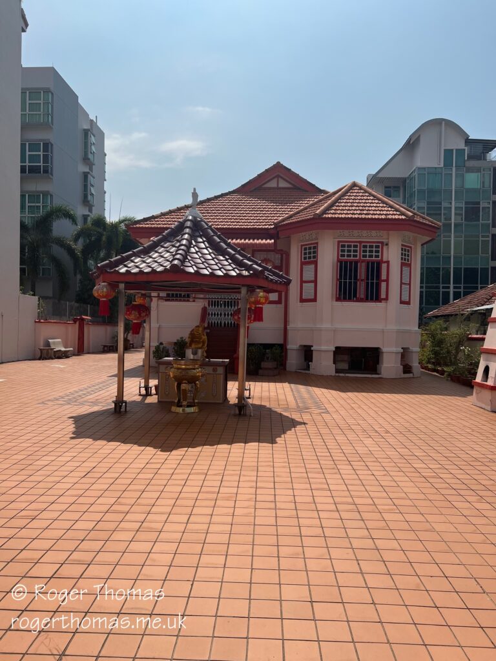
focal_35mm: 26
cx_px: 248
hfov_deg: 53.1
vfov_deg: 67.3
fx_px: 497
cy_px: 330
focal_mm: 5.7
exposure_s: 1/11364
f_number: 1.5
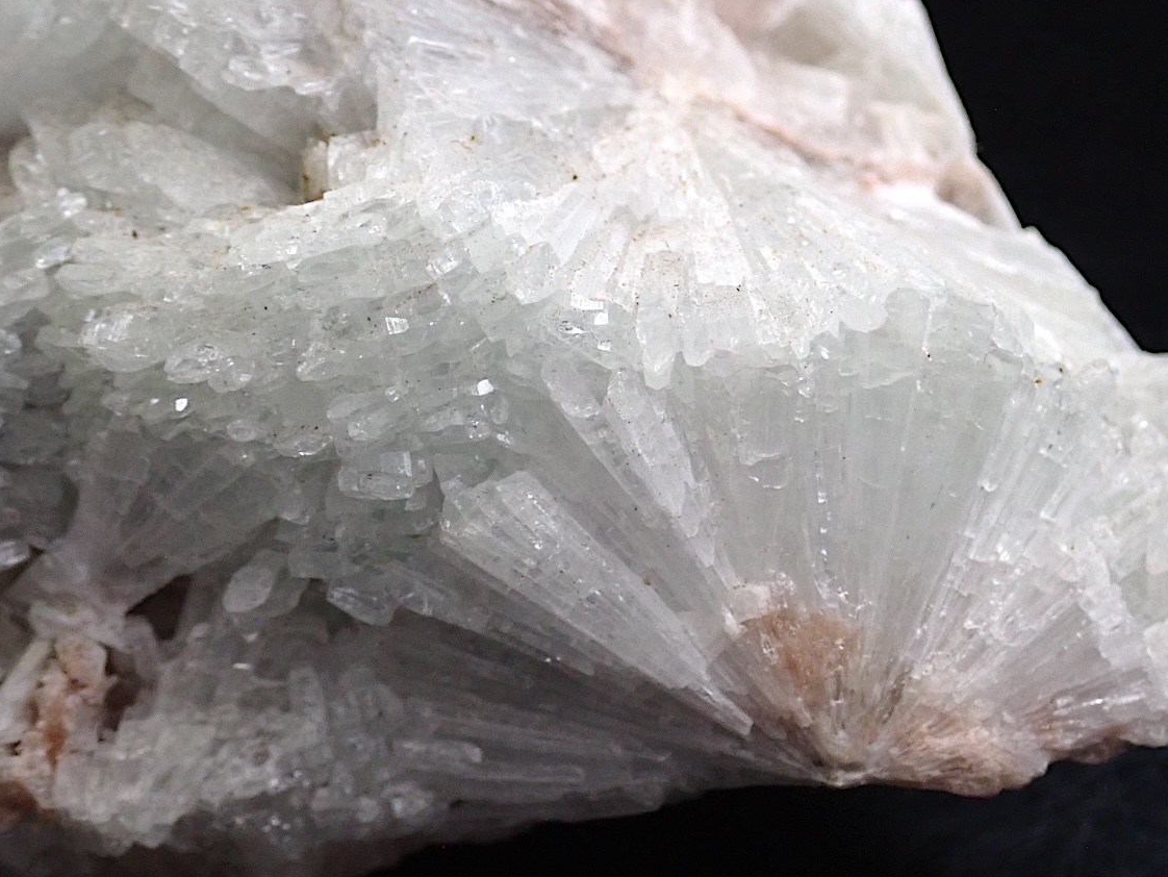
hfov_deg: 20.0
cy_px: 410
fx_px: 3307
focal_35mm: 98
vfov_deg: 15.1
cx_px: 606
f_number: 4.5
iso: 800
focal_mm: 15.66
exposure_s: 1/30
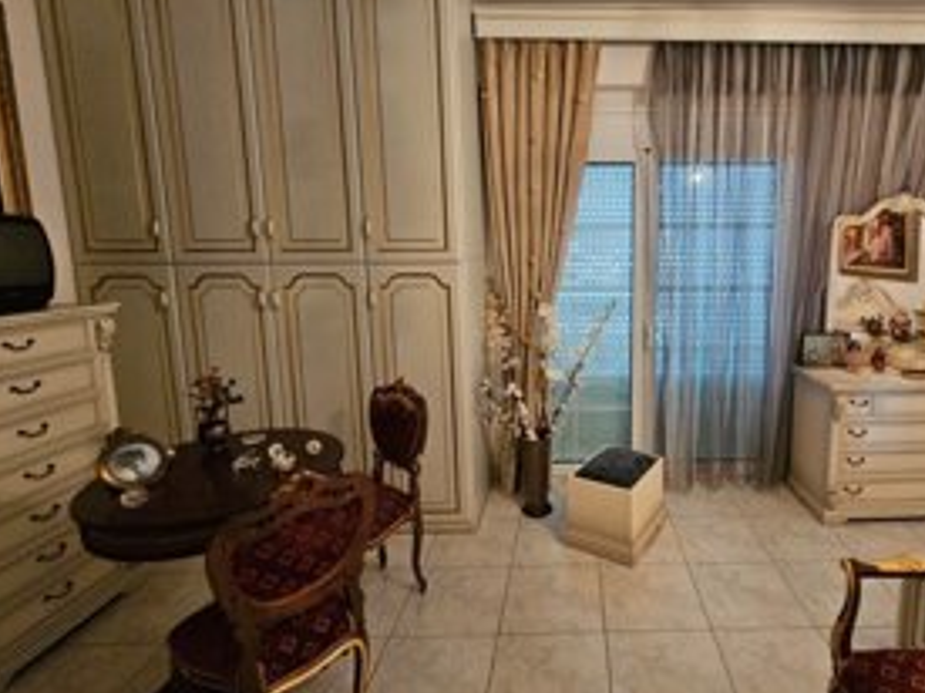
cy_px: 316
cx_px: 592
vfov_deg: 74.5
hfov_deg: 88.8
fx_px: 454
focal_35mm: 17
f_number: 2.2
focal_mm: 2.2
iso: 640
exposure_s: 1/33.3
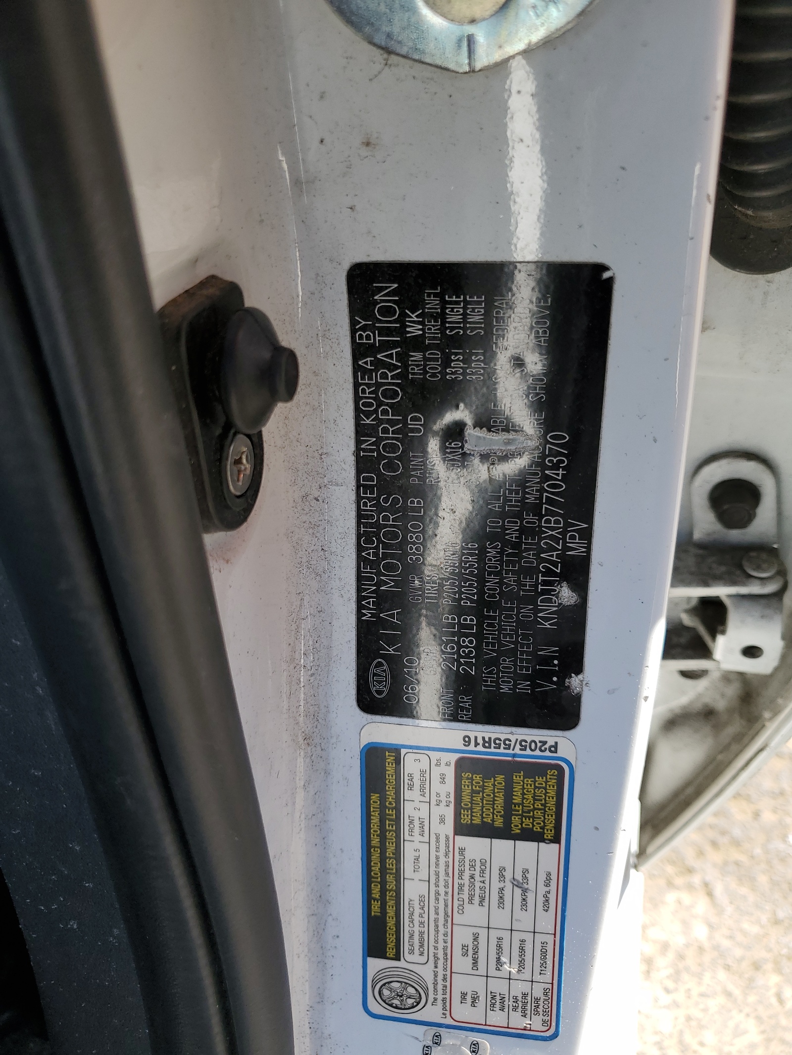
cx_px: 396
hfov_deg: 53.1
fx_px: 793
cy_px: 528
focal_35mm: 26
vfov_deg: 67.3
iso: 50
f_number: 1.5
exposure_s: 1/455
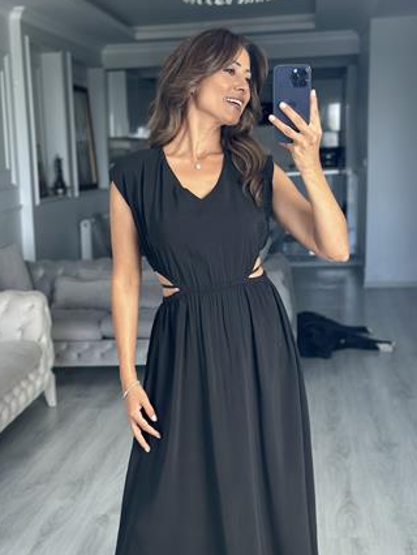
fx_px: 915
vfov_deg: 33.7
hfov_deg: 25.7
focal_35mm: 57
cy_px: 313
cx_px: 208
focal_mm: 6.86
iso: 100
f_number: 1.78
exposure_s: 1/121
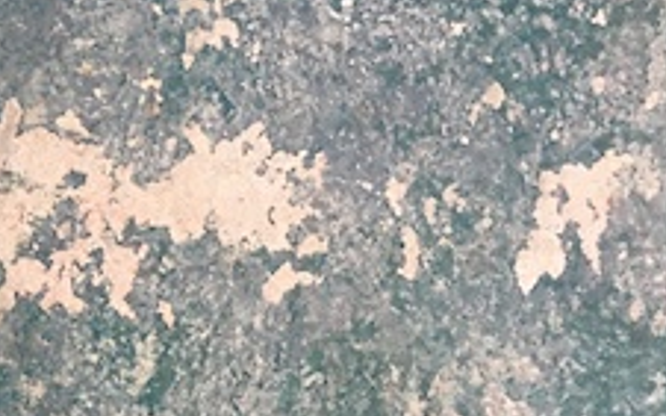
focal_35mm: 109
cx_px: -239
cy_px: 186
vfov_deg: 12.0
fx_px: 1977
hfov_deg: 17.7
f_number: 2.2
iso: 160
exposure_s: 1/30
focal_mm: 4.15
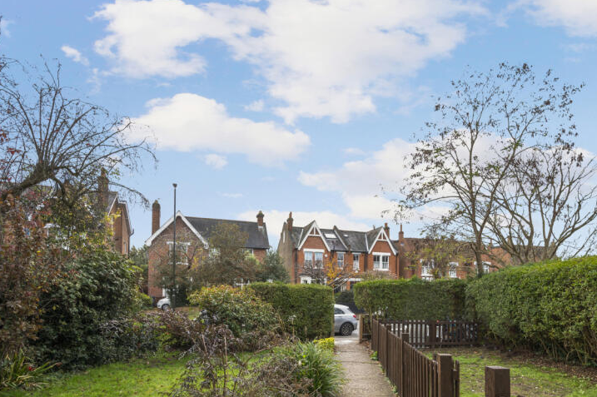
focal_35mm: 20
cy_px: 275
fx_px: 331
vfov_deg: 59.9
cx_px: 342
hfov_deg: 83.5
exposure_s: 1/80
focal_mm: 14
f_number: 8
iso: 400
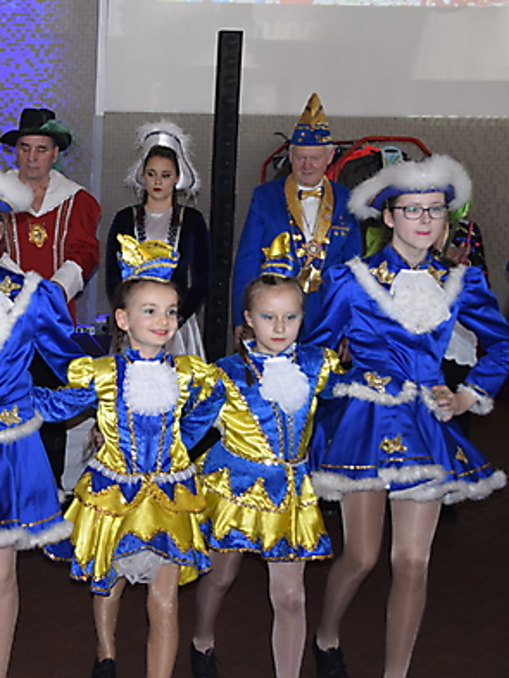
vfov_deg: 29.4
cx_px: 3
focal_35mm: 66
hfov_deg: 21.5
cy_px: 342
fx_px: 1293
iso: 800
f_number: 4.5
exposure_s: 1/80
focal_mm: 30
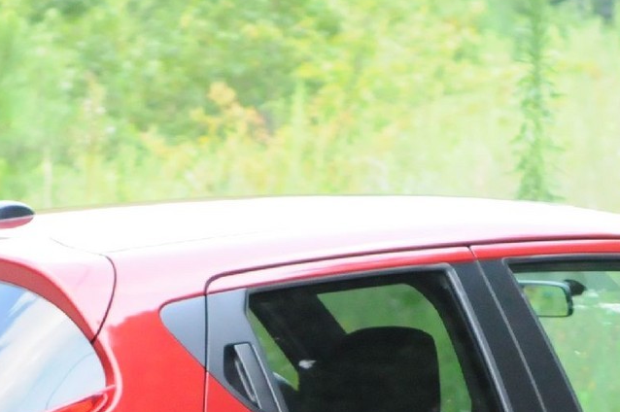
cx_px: 350
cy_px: 579
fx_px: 9101
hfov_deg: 3.9
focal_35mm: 529
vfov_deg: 2.6
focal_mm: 90
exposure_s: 1/125
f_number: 5.6
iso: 2000
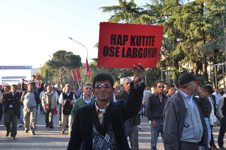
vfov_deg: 31.8
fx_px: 263
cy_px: 75
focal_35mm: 42
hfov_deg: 46.5
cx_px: 113
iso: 400
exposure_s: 1/320
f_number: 5.6
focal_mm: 28
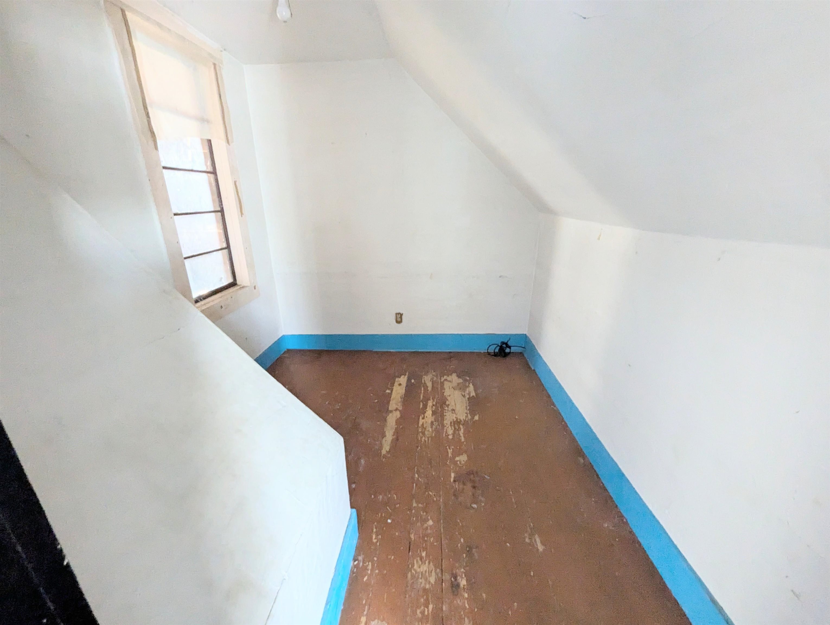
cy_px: 312
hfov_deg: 106.1
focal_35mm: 13
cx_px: 415
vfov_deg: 90.1
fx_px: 312
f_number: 2.2
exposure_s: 1/23.8
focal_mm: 1.95
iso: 866
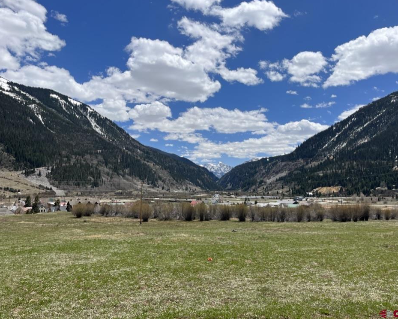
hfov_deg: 62.2
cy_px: 155
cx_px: 210
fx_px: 330
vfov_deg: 51.5
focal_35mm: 28
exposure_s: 1/6173
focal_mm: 5.1
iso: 50
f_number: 1.6
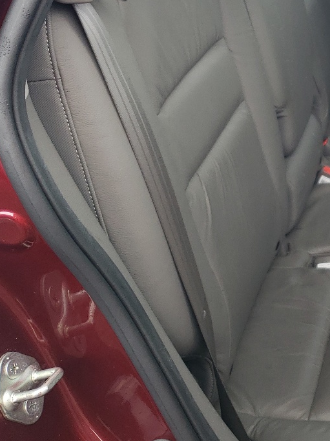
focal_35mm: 61
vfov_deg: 30.8
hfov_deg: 20.6
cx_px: 491
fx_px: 776
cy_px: 83
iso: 50
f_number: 1.5
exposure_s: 1/120
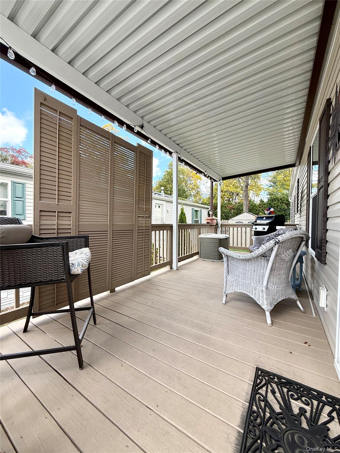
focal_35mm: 14
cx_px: 170
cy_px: 226
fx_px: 183
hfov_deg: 85.7
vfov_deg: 102.1
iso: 64
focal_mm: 2.22
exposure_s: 1/246
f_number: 2.2
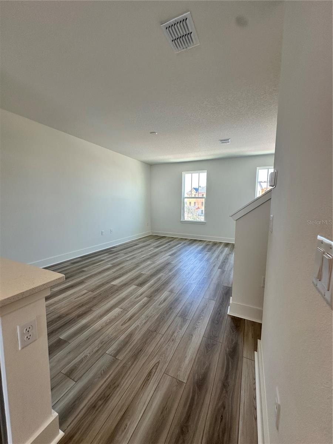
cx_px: 166
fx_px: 180
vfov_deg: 102.1
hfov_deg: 85.7
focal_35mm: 14
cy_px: 222
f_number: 2.2
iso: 100
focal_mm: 2.22
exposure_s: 1/120
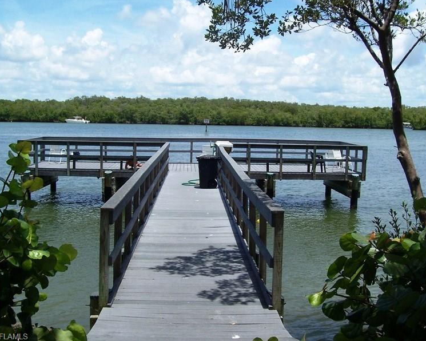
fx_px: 555
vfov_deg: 34.2
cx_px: 214
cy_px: 170
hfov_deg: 42.0
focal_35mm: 44
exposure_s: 1/350
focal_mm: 7
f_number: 5.6
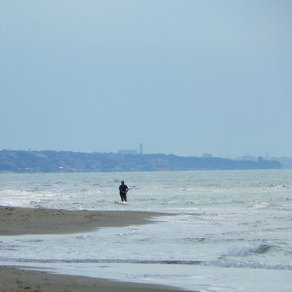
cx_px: 103
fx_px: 5850
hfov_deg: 2.9
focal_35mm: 613
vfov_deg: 2.9
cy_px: 175
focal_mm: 75.7
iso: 64
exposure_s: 1/640
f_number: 5.6
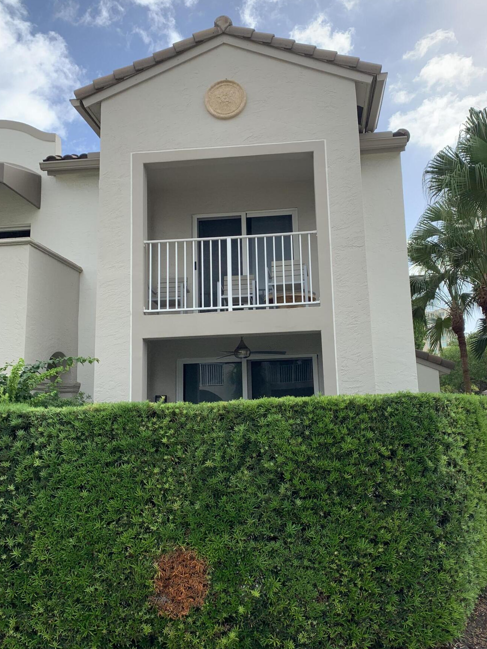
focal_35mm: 30
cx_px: 264
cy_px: 312
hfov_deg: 46.8
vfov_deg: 59.9
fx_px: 563
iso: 25
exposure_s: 1/1406
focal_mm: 4.25
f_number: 1.8
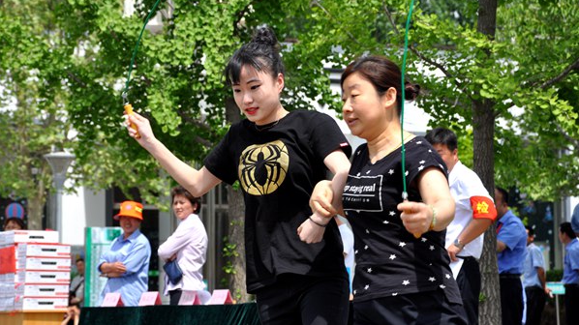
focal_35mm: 166
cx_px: 290
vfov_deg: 7.3
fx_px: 2541
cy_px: 157
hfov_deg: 13.0
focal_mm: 105
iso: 200
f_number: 9.5
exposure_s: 1/350
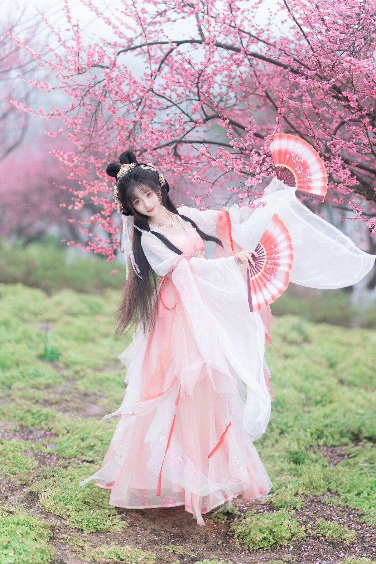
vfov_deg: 23.9
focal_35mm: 85
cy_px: 282
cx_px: 188
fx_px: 1332
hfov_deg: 16.1
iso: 320
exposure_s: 1/800
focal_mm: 85
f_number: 1.4
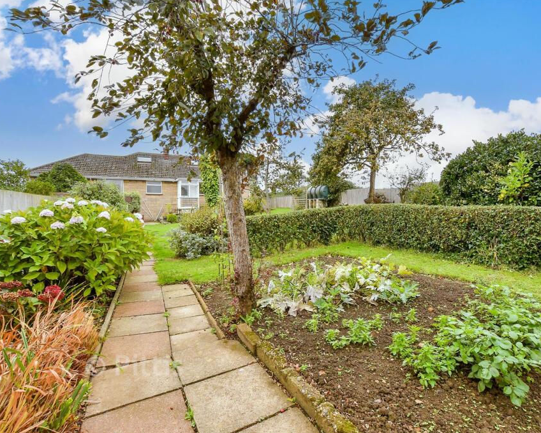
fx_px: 272
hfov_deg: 89.4
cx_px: 297
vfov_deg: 77.0
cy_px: 216
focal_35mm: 17
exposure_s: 1/80
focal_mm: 10
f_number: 8
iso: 160
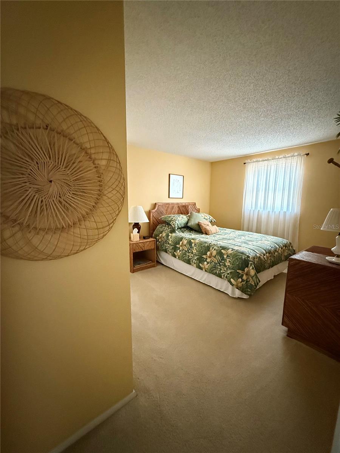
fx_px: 183
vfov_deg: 102.1
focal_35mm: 14
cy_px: 226
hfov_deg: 85.7
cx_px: 170
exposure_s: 1/60
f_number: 2.2
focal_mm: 2.22
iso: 1250
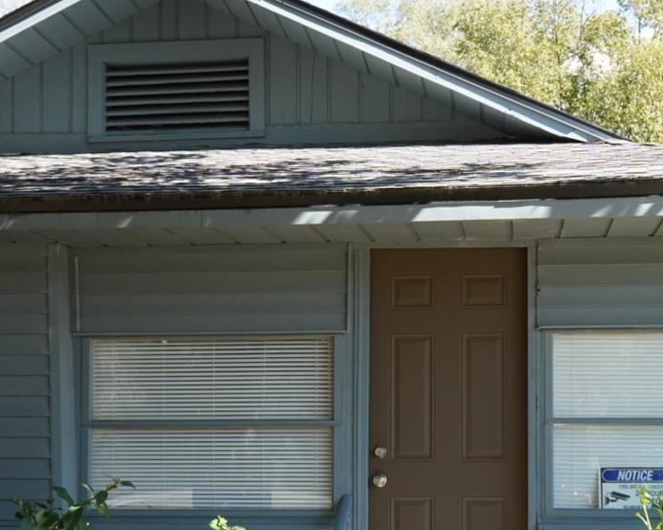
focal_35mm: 60
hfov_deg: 31.3
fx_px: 1177
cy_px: 407
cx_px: 411
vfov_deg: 25.1
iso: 2000
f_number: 13
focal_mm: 28
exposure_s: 1/320
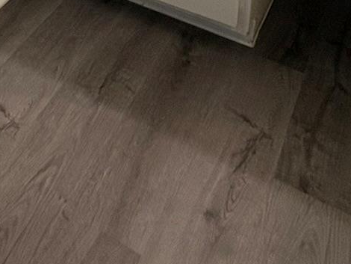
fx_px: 619
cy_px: -227
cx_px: 28
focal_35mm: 61
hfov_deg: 30.1
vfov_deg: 18.3
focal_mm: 2.22
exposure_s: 1/60
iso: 160
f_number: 2.2
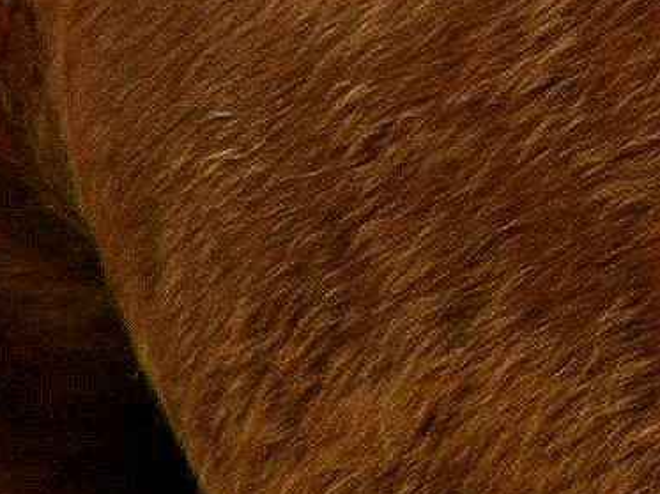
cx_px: 2403
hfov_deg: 1.3
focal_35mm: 1517
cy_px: -1020
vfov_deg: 1.0
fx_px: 28891
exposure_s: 1/250
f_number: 5.6
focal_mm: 135
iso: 200
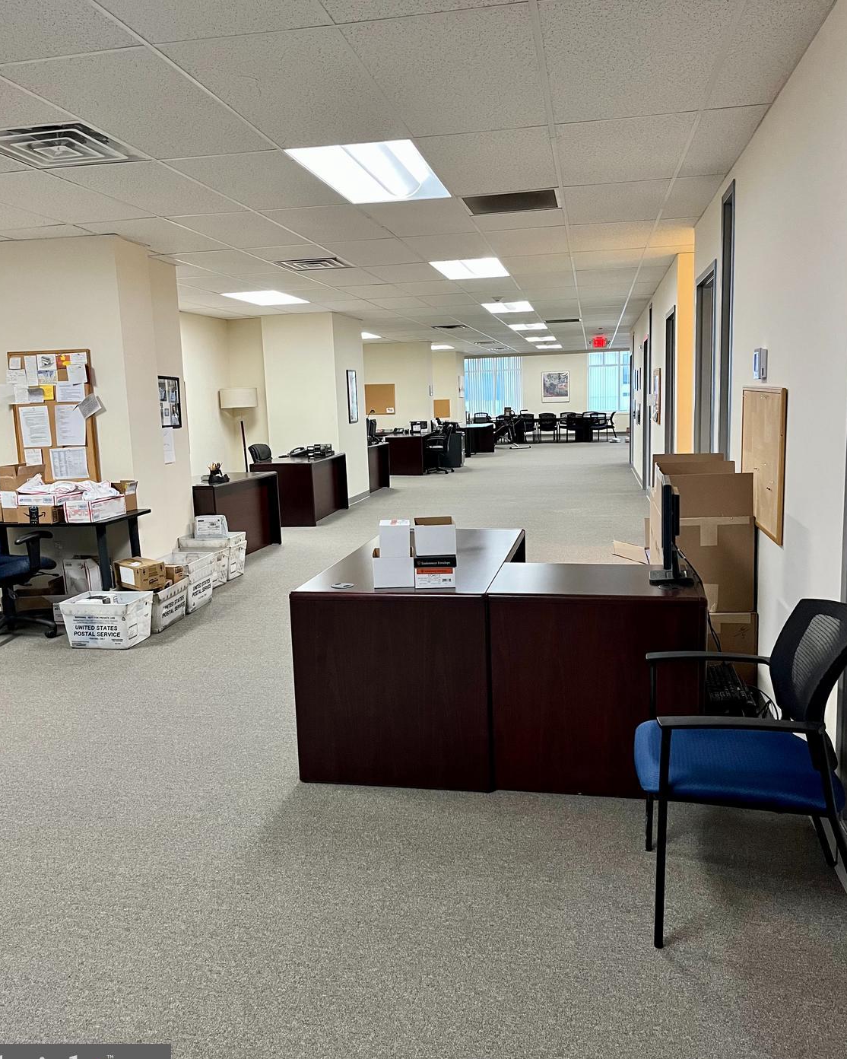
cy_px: 522
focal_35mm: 28
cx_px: 419
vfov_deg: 62.2
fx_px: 877
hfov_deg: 51.5
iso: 320
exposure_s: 1/60
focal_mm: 5.1
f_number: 1.6
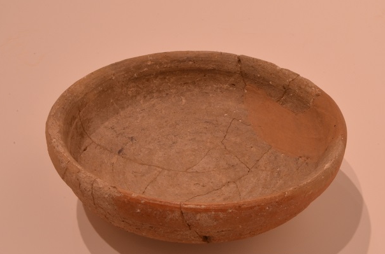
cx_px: 212
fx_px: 661
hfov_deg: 32.4
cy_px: 154
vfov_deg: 21.7
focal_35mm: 62
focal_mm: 26
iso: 250
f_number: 29
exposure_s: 1/1.3
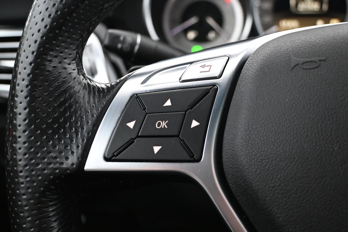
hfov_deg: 43.6
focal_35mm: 45
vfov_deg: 29.8
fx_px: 435
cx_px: 169
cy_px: 103
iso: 4000
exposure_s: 1/40
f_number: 4
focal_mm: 22
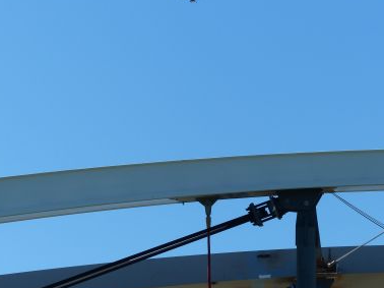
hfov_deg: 10.3
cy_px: 129
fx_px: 2129
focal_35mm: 192
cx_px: 242
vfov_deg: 7.7
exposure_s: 1/1000
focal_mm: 26.1
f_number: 4
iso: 100
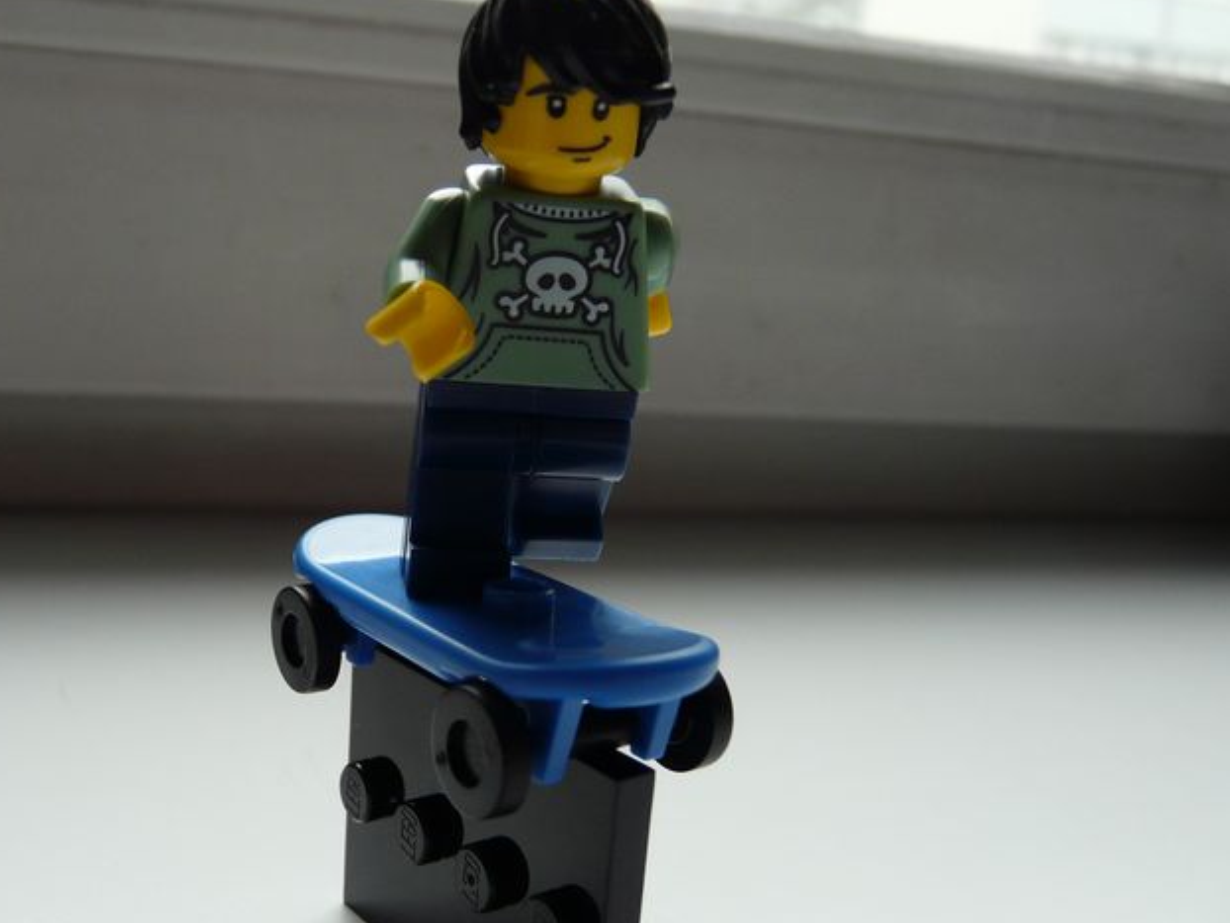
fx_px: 1280
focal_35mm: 36
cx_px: 451
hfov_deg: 50.7
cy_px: 510
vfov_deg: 39.6
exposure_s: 1/100
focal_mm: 4.6
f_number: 2.8
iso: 100
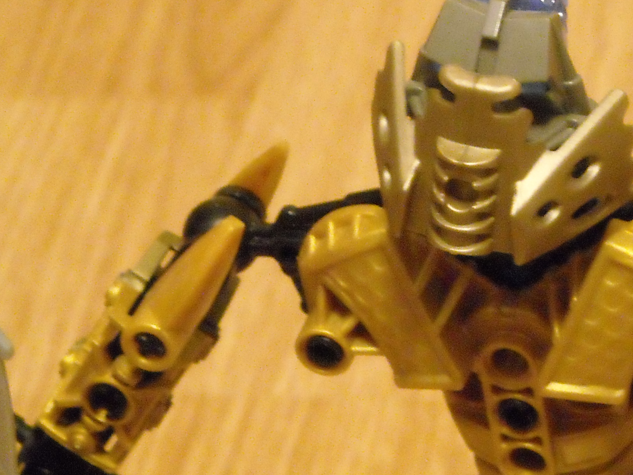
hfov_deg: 9.9
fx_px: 3639
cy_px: 214
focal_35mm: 199
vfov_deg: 7.5
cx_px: 456
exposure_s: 1/6
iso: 800
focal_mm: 17.1
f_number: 4.7
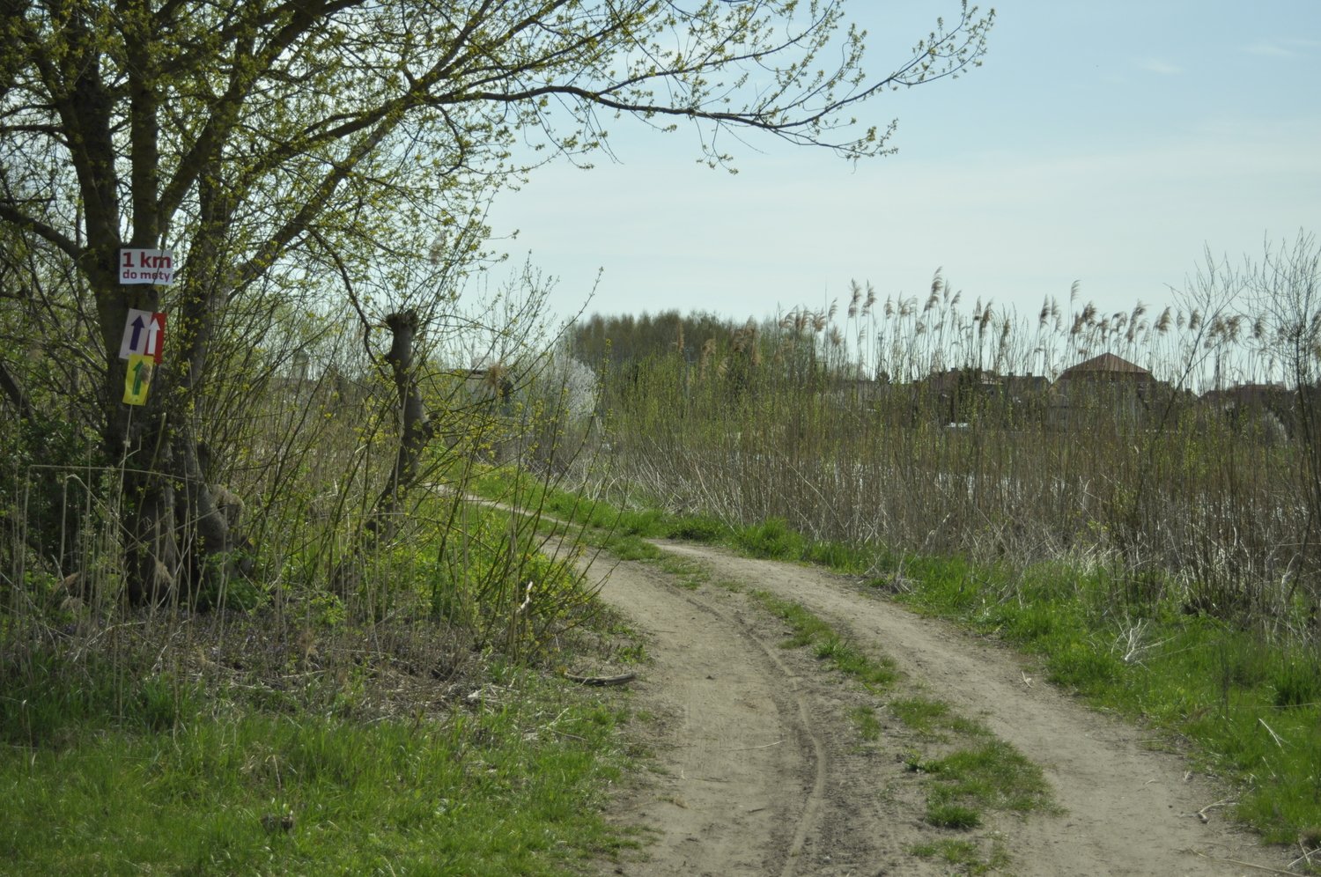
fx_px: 1979
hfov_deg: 36.9
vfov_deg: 25.0
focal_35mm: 54
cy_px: 438
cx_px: 660
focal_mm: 36
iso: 320
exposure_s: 1/4000
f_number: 5
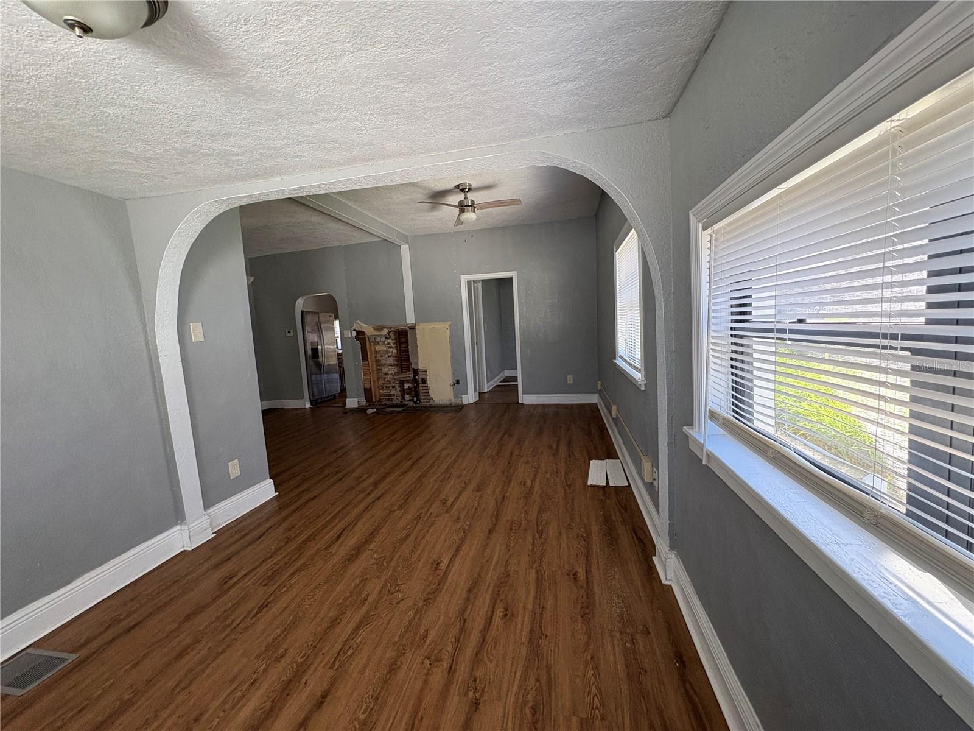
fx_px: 394
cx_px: 487
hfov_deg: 102.1
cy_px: 366
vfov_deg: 85.7
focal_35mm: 14
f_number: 2.2
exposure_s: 1/60
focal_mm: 2.22
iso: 320
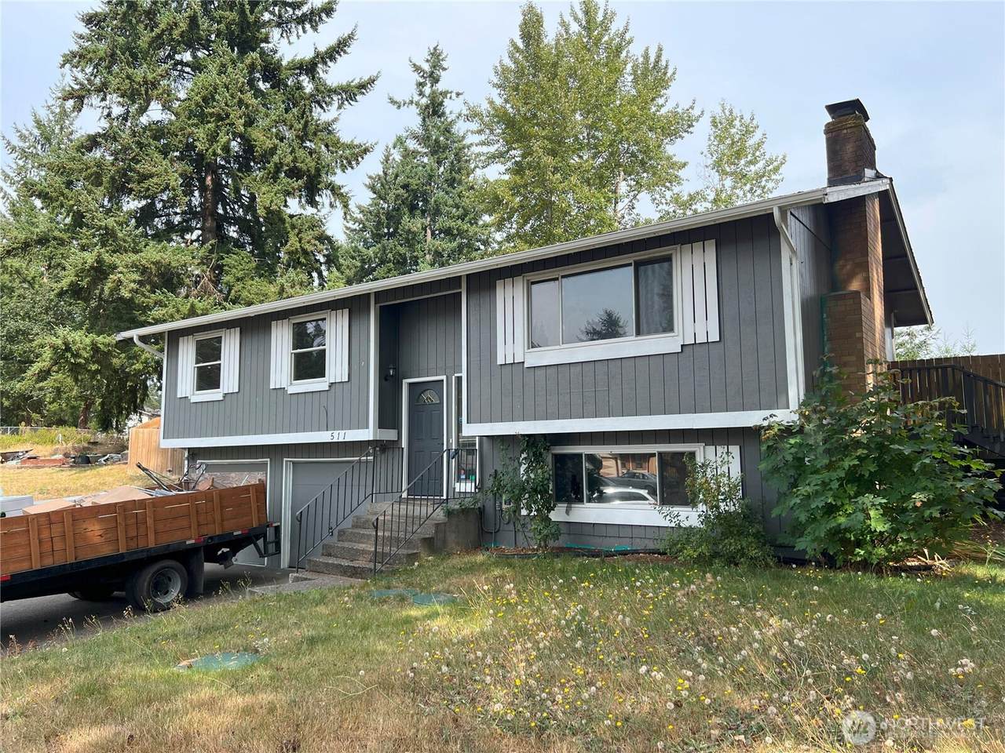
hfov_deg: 67.3
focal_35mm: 26
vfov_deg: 53.1
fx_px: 755
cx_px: 502
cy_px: 376
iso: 50
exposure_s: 1/1224
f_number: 1.5
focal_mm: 5.7
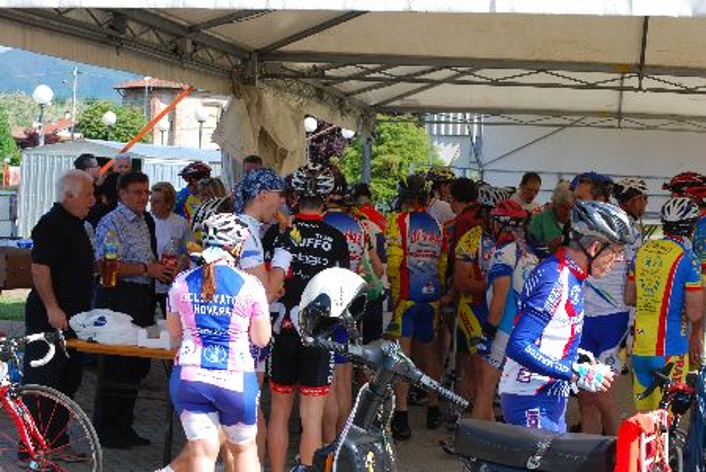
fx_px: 1619
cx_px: 353
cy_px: 236
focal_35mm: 82
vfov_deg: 16.6
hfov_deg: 24.6
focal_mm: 55
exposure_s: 1/100
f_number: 11
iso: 200
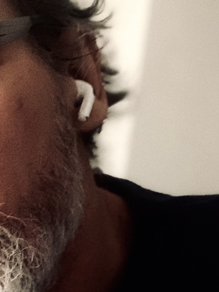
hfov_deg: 18.1
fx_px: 641
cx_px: -64
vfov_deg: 25.6
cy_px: 169
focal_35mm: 76
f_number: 2.2
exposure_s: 1/19
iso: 640
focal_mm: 2.87
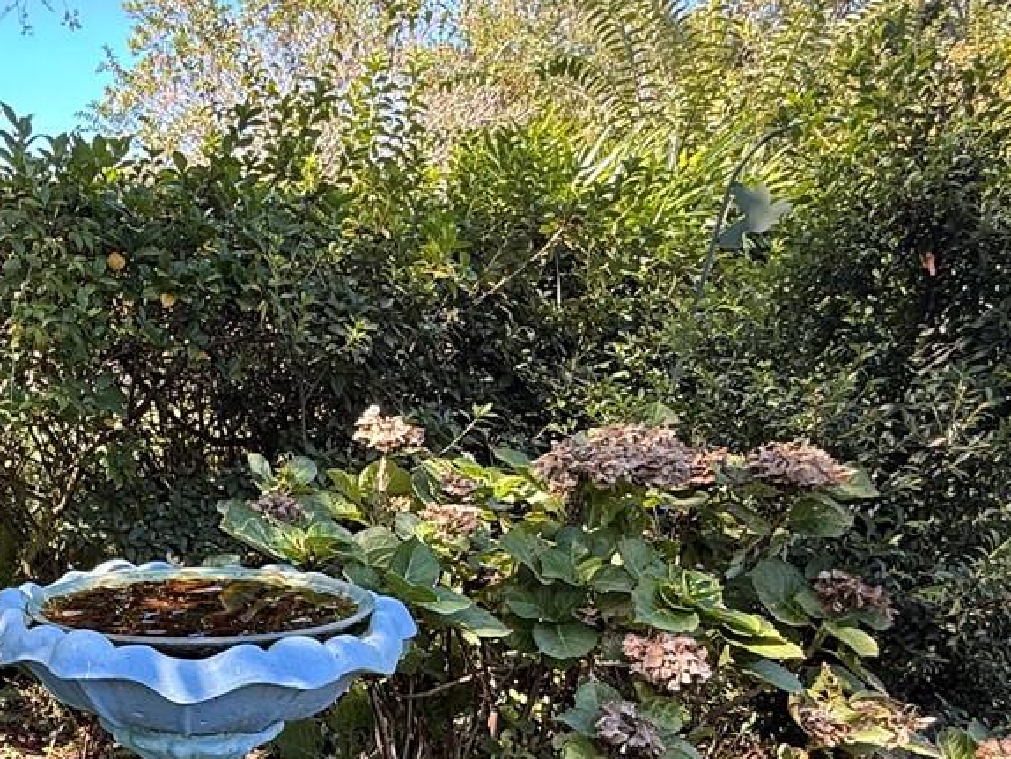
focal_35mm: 39
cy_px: 703
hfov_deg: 42.9
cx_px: 60
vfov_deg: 34.5
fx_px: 1140
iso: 64
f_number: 2.2
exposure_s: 1/99
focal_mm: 2.22
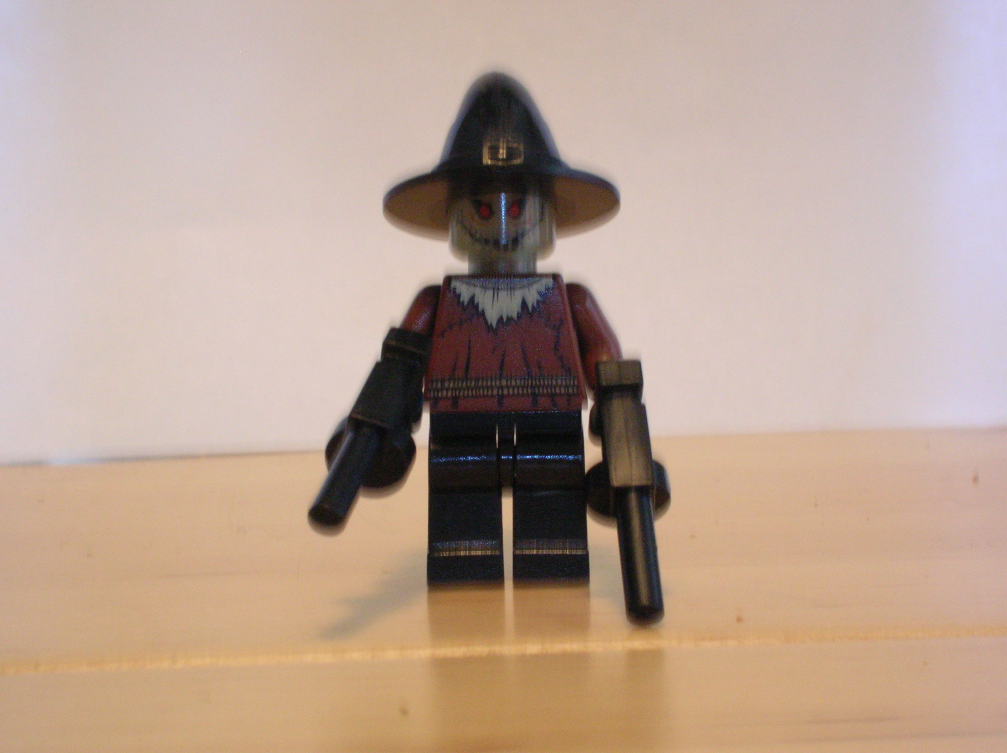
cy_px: 376
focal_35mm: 91
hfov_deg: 21.6
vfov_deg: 16.2
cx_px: 504
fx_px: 2645
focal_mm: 15.2
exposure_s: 1/1.5
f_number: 9
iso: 200
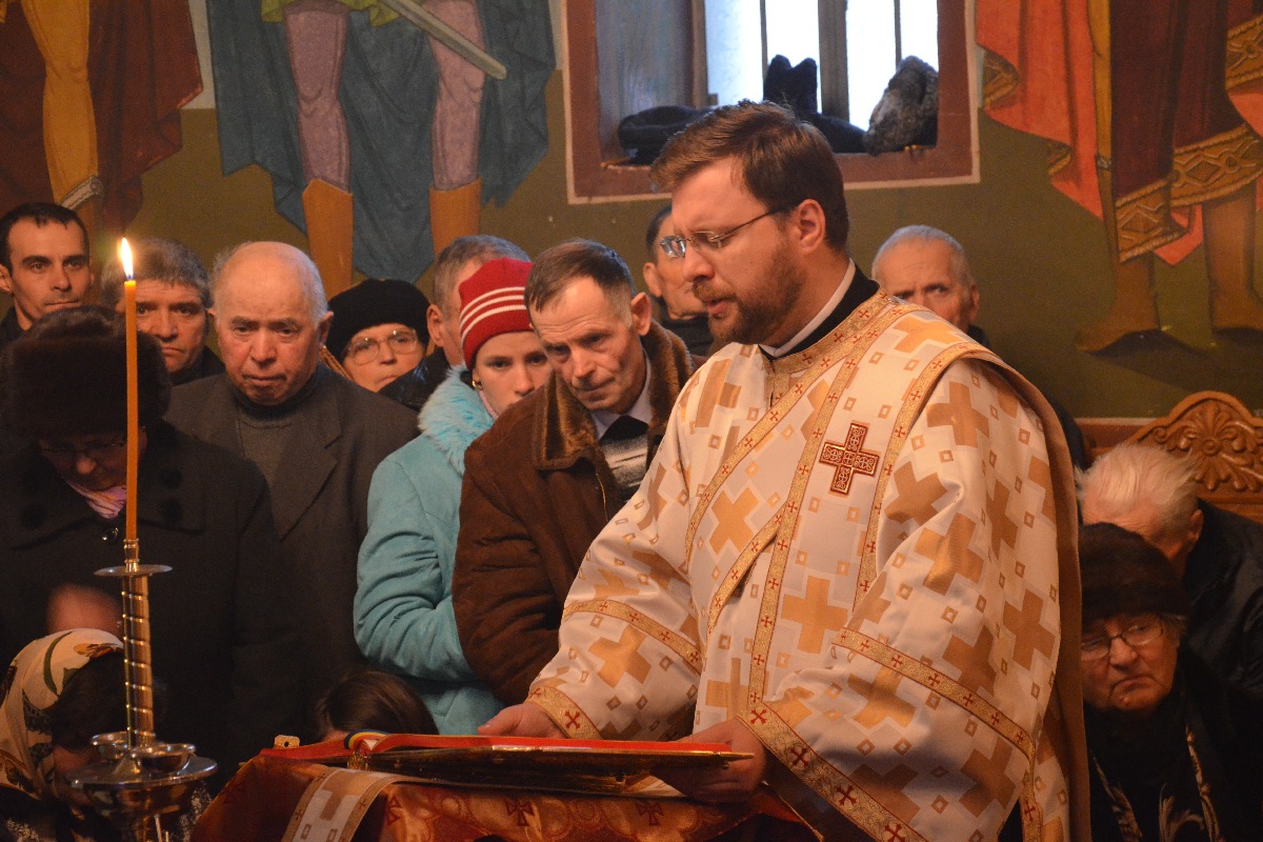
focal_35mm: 93
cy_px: 421
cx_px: 632
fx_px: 3262
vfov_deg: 14.7
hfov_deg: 21.9
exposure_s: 1/25
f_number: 5.3
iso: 3200
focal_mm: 62
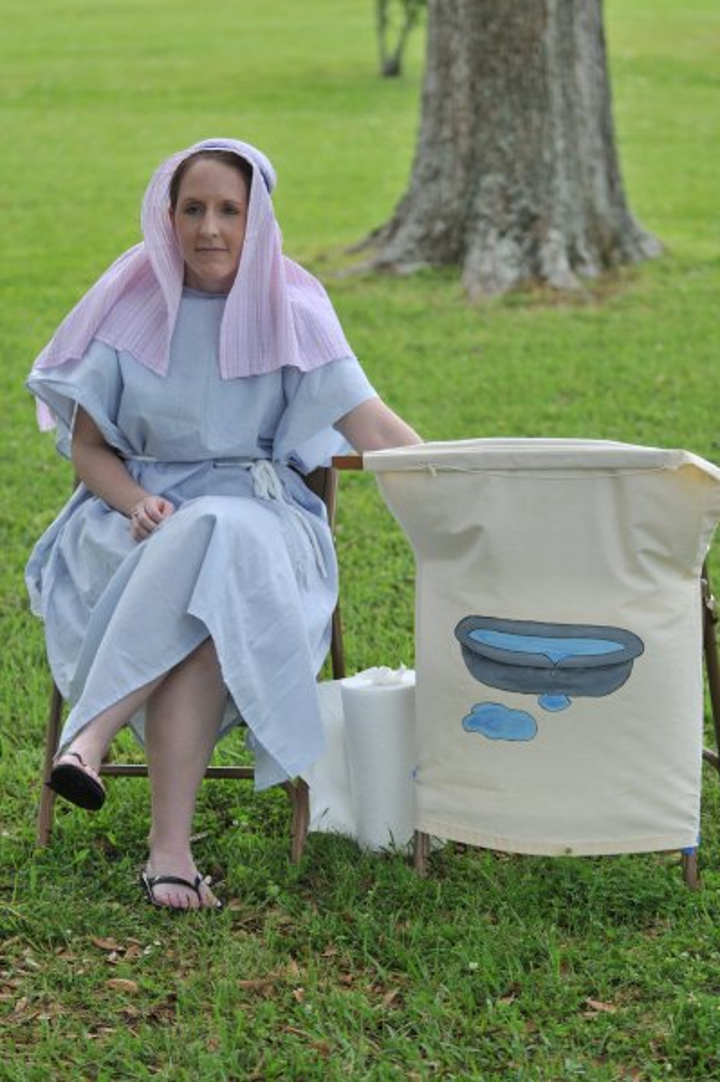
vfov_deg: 18.2
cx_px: 360
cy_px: 541
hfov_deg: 12.2
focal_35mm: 112
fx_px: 3381
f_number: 2.8
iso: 200
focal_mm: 75
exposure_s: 1/1000
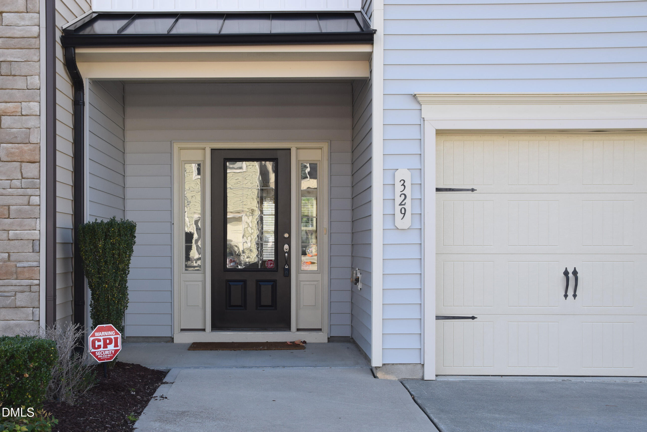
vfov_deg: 34.3
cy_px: 216
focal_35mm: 39
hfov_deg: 49.5
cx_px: 324
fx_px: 701
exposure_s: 1/250
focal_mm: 26
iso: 400
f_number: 8
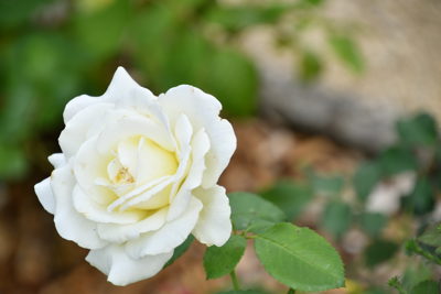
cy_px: 147
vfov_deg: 5.0
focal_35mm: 277
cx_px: 220
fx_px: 3394
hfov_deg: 7.4
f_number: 6.3
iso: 100
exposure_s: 1/160
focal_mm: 185
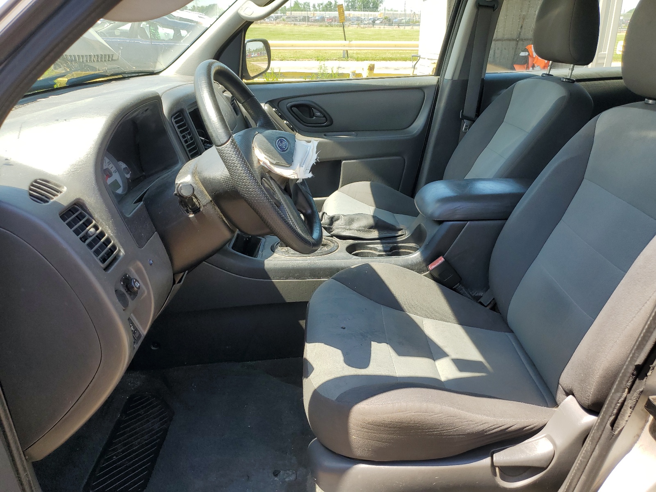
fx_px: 493
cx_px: 328
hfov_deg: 67.3
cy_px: 246
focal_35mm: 26
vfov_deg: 53.1
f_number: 1.5
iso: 50
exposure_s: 1/556
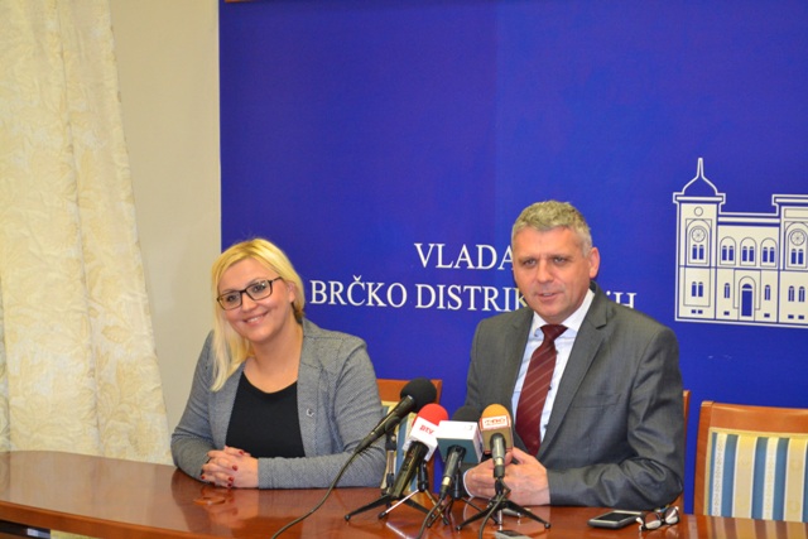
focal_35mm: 82
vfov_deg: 16.6
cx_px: 404
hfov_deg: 24.6
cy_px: 270
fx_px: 1852
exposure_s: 1/60
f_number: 5.6
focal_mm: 55
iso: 1800
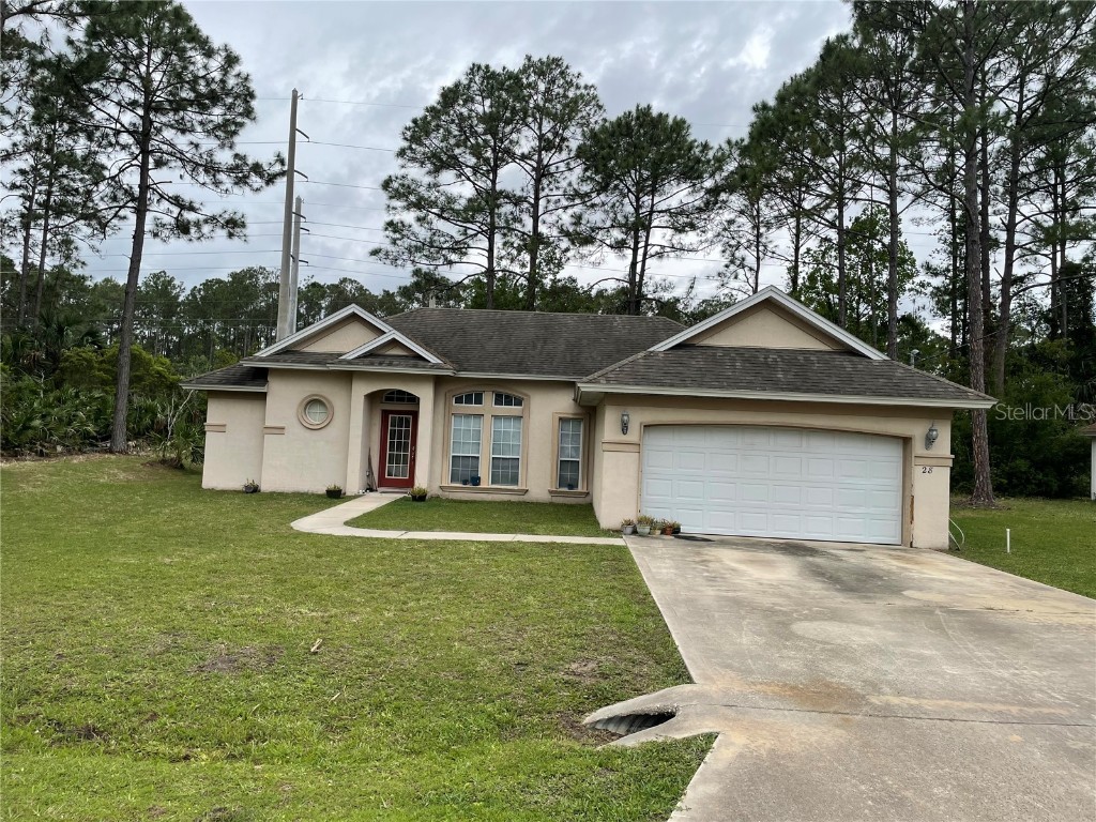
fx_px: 823
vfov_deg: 53.1
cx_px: 548
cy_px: 411
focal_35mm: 26
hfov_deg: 67.3
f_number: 1.6
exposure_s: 1/2398
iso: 32
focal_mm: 4.2
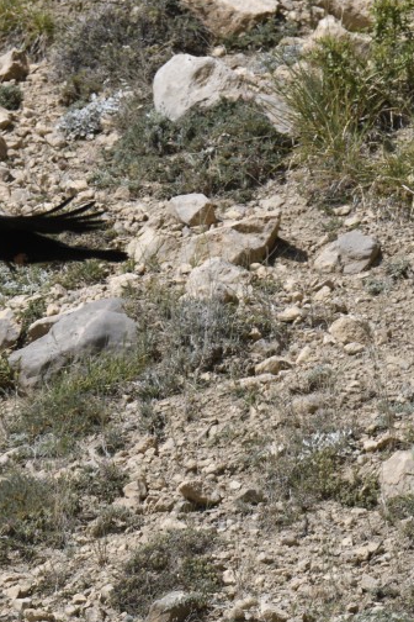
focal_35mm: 1875
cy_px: 221
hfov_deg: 0.7
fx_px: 32341
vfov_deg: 1.1
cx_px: 4
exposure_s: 1/1250
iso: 400
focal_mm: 600
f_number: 9
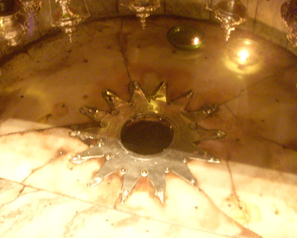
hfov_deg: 45.8
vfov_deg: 37.4
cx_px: 146
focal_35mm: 40
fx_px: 352
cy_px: 120
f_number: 3.3
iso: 400
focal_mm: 6.3
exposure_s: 1/1.6
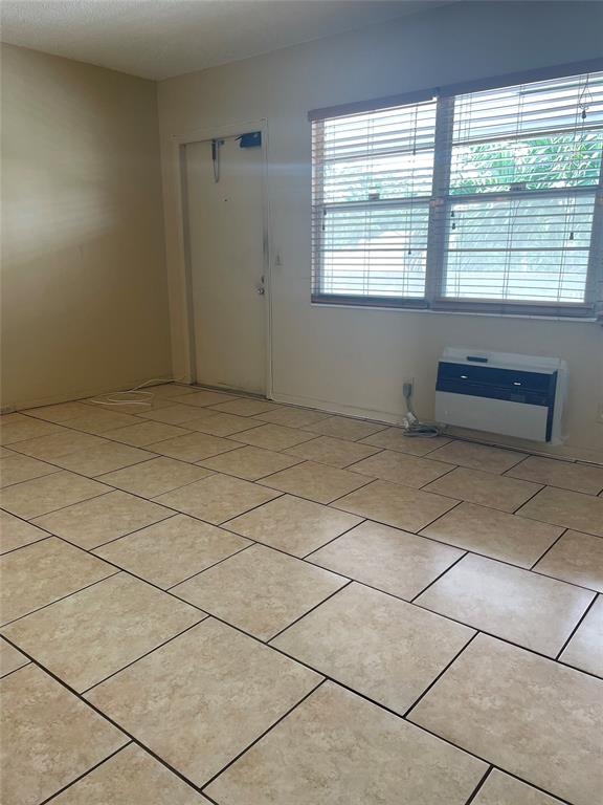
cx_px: 302
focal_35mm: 26
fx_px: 604
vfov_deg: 67.3
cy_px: 402
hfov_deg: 53.1
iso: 125
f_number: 1.6
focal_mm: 4.2
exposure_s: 1/120
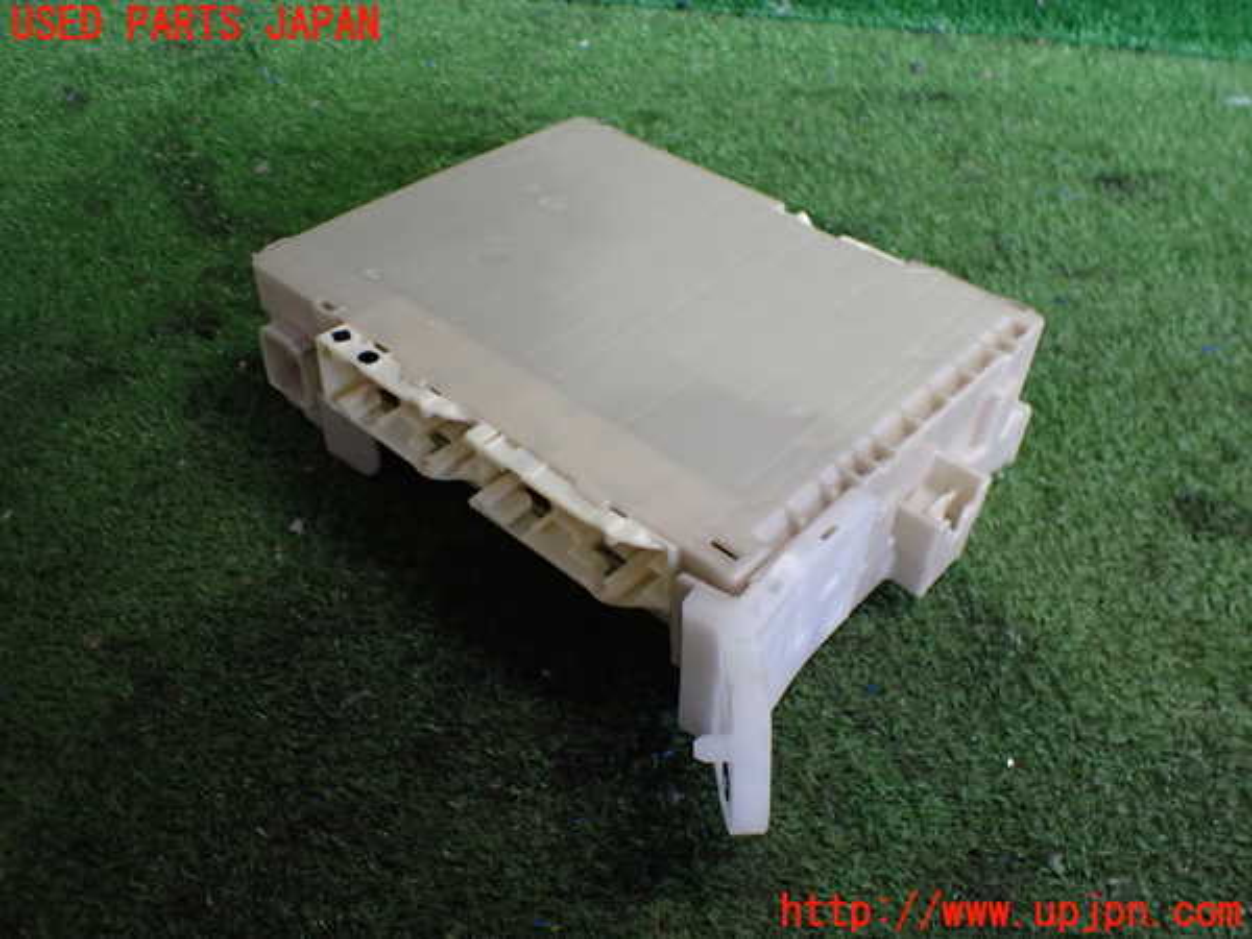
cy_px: 470
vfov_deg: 46.8
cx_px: 626
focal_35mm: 30
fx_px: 1085
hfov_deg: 60.0
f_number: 2.3
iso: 500
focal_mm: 5.4
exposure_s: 1/125
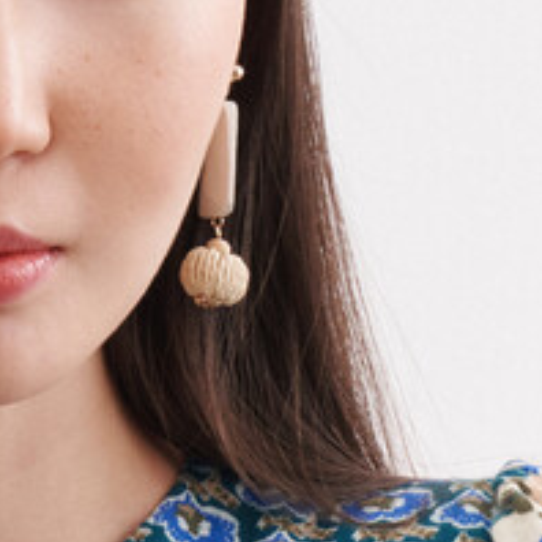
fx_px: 7794
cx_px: -52
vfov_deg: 3.9
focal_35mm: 440
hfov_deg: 4.0
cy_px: 1585
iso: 400
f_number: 11
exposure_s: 1/160
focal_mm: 57
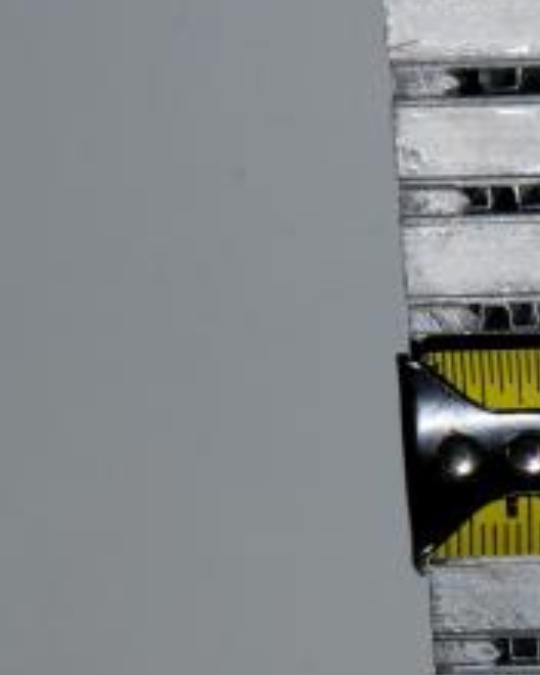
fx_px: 3523
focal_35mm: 176
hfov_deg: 8.5
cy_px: 374
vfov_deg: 10.9
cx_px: 859
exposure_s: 1/60
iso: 200
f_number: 14
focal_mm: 43
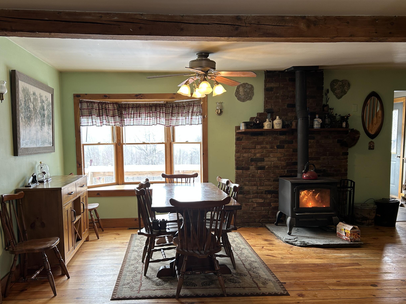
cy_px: 173
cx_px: 179
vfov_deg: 44.0
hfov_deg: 56.7
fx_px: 375
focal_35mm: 32
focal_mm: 5.7
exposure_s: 1/60
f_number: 1.5
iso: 64
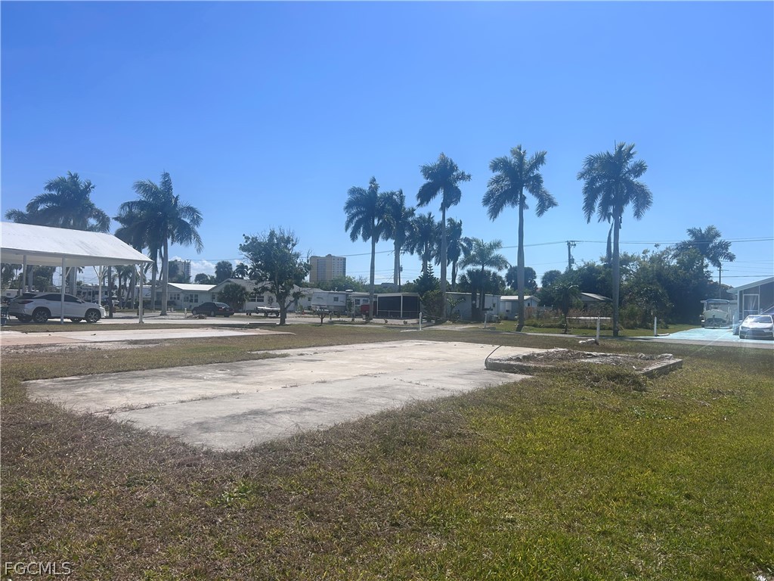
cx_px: 387
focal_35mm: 26
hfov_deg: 67.3
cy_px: 290
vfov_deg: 53.1
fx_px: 581
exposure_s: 1/8696
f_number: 1.5
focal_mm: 5.7
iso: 50
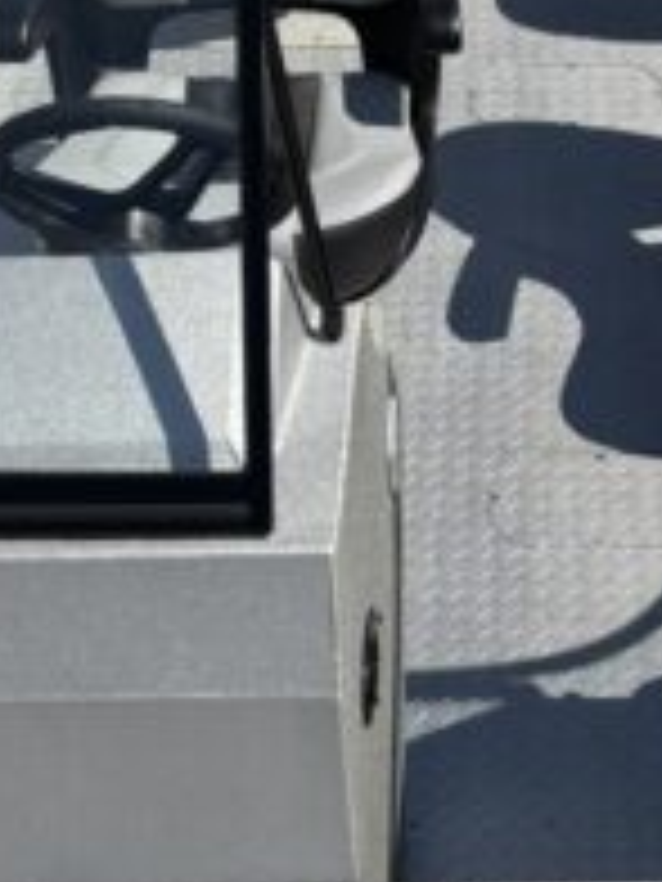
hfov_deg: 13.9
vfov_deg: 18.5
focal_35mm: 106
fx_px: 2703
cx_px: 572
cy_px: 266
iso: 50
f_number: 1.6
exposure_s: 1/5076
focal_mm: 5.96
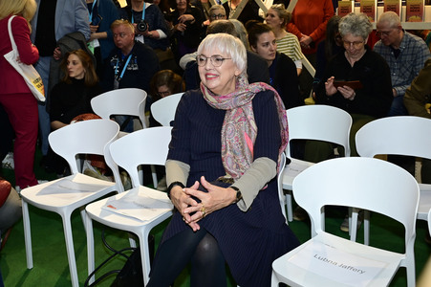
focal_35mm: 30
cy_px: 144
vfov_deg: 42.9
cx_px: 216
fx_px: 365
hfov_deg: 61.1
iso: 2000
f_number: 6.3
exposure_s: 1/200
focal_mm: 30.5
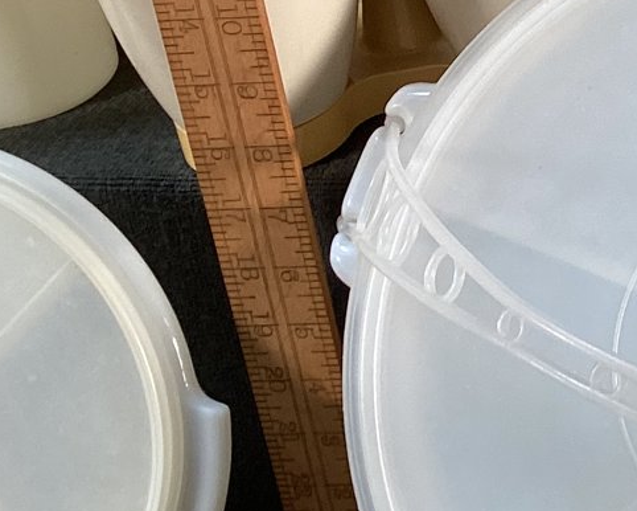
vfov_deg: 15.8
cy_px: -43
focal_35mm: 95
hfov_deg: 18.6
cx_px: 845
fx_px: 1792
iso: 50
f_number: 2.4
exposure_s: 1/60
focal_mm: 3.3
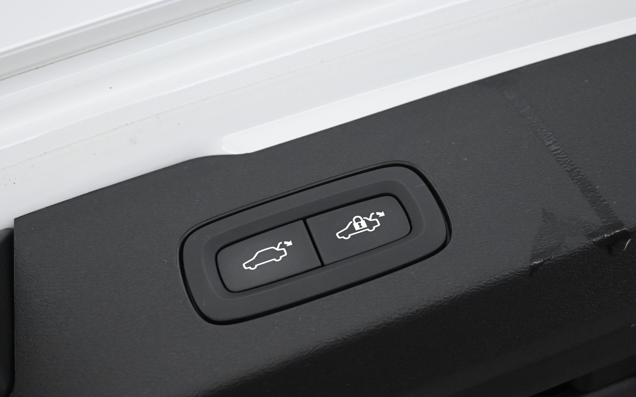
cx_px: 320
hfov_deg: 40.8
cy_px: 243
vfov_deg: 26.1
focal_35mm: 49
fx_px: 854
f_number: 4.5
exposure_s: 1/60
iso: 2500
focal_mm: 27.5
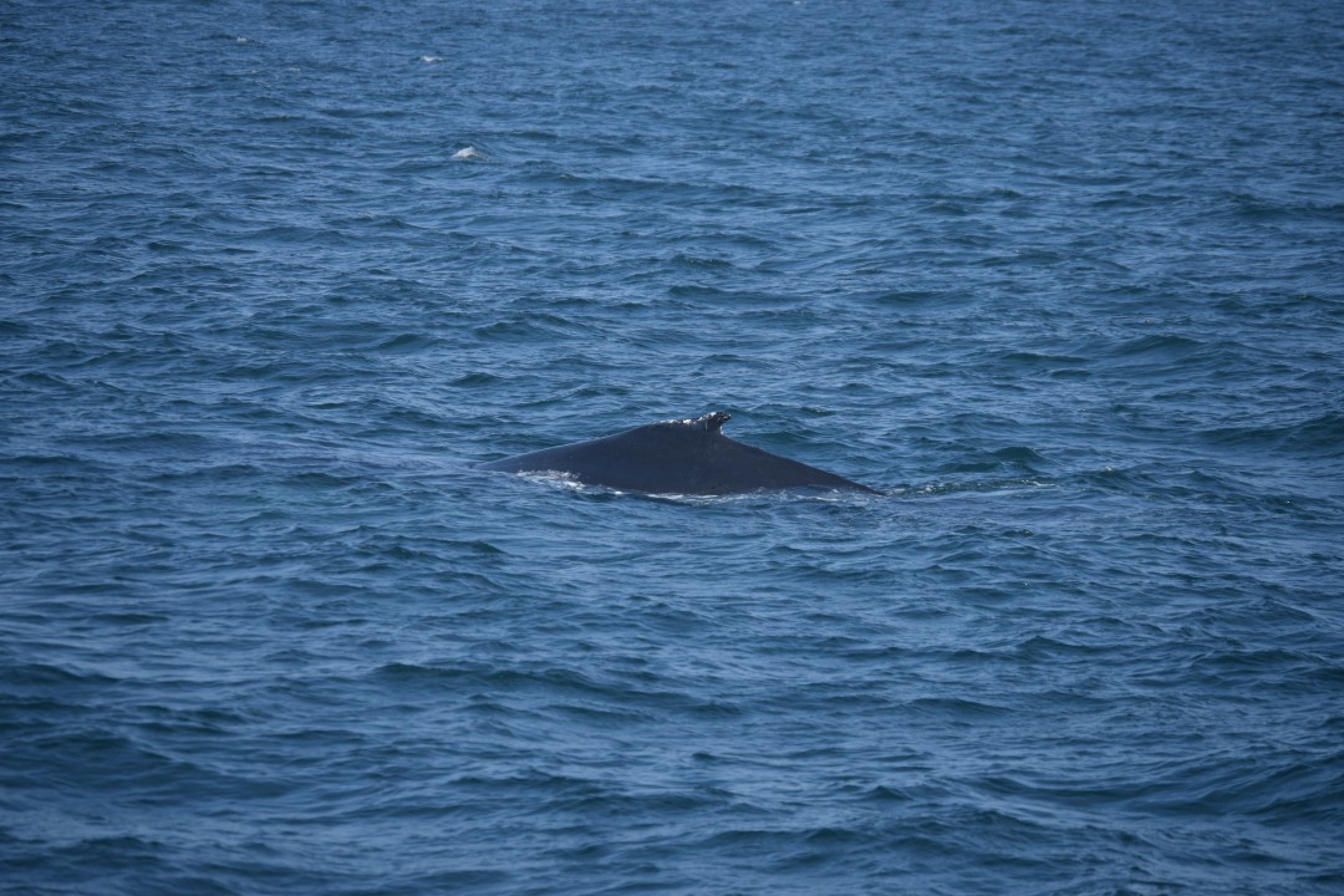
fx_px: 8679
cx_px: 672
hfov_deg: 8.9
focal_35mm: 232
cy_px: 448
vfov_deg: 5.9
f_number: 5.6
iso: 200
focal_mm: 155
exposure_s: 1/1600
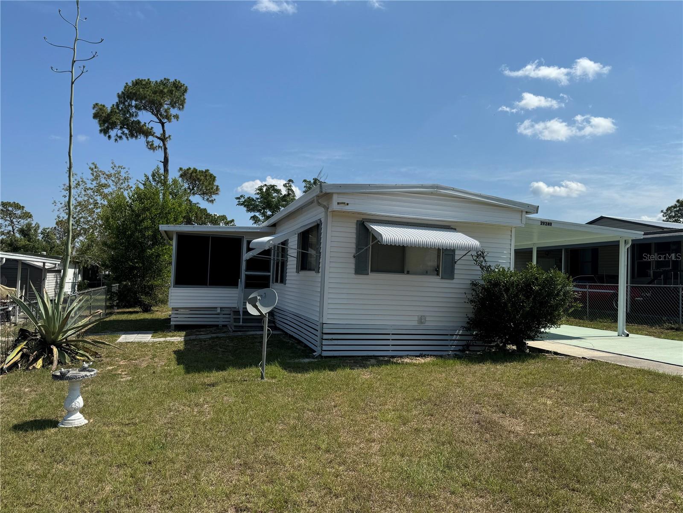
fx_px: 474
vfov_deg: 56.8
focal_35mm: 24
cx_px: 342
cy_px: 256
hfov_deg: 71.6
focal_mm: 6.76
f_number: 1.78
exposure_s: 1/5348
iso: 80
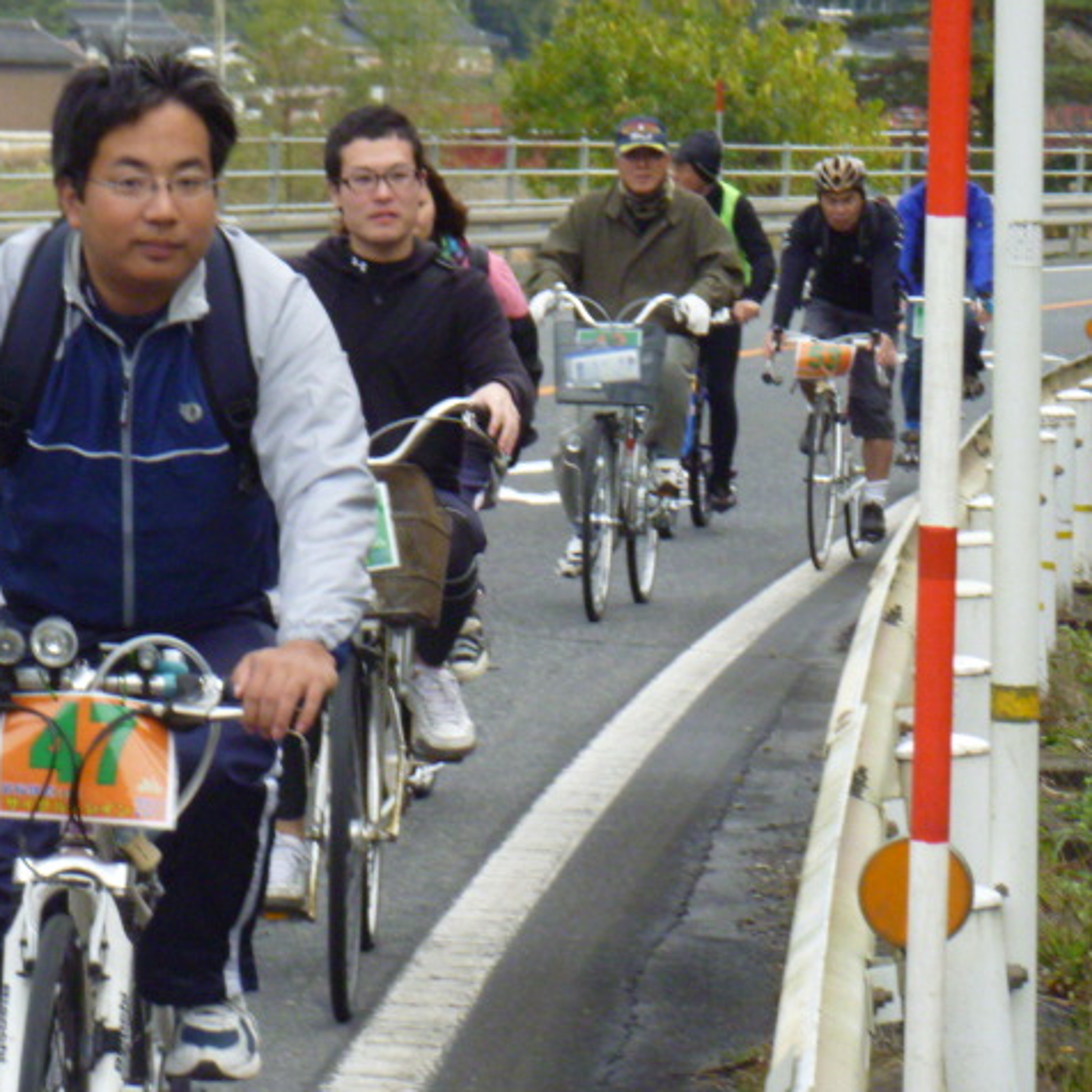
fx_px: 7638
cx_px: 489
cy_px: 548
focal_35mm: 214
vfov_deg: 8.2
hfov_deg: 8.2
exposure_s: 1/320
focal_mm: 25.2
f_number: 5.9
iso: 400
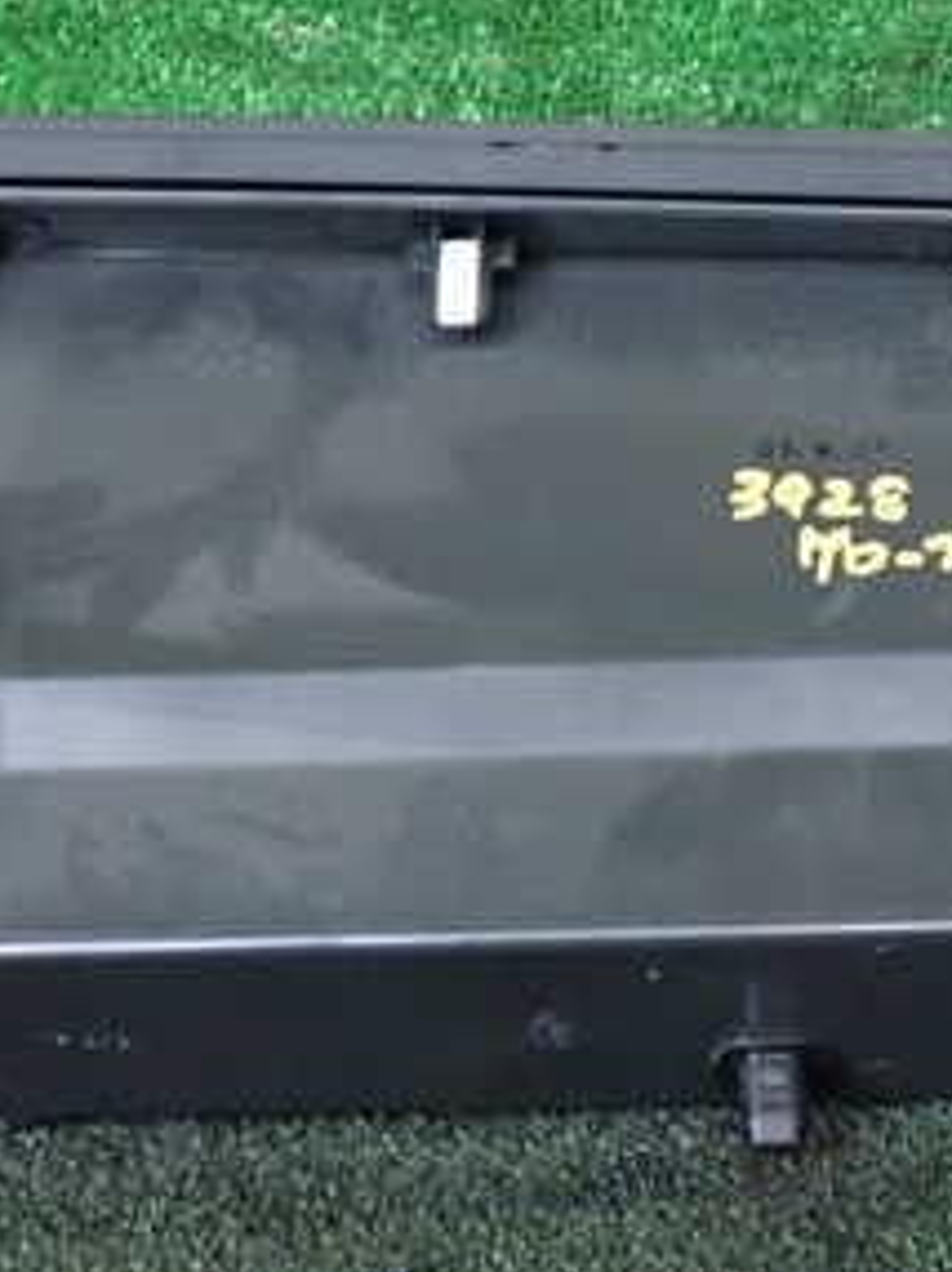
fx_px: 2314
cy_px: 489
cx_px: 681
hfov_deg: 23.1
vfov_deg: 30.6
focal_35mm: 63
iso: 800
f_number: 2.3
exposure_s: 1/25
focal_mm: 5.4
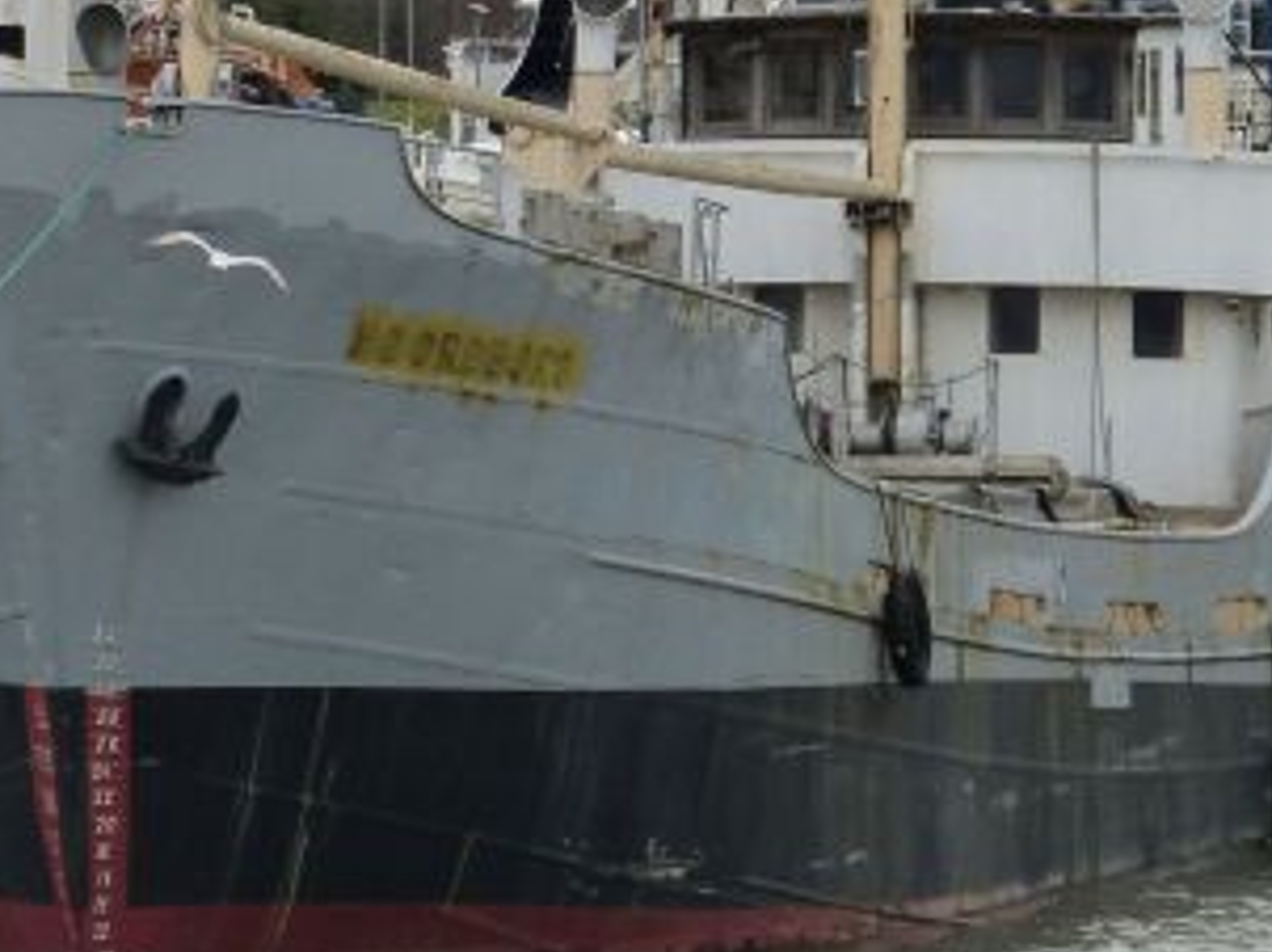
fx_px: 22397
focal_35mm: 610
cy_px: -190
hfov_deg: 3.3
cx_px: 93
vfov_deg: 2.4
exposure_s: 1/500
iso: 160
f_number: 4
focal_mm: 41.4
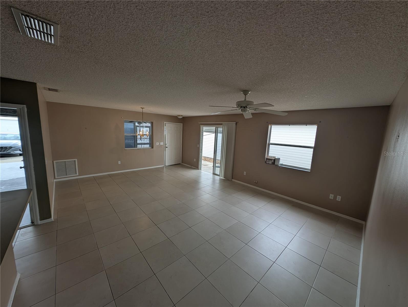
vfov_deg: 94.6
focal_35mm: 12
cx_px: 204
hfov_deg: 110.5
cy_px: 154
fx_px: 142
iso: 47
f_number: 1.95
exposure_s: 1/242
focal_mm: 2.23
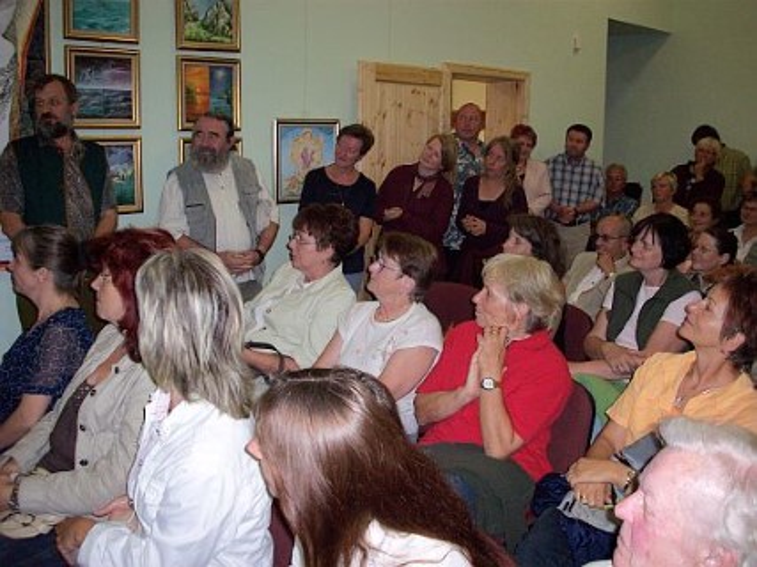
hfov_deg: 50.2
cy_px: 284
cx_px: 378
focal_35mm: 37
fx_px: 809
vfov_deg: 38.6
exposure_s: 1/64
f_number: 2.8
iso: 80
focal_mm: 6.2
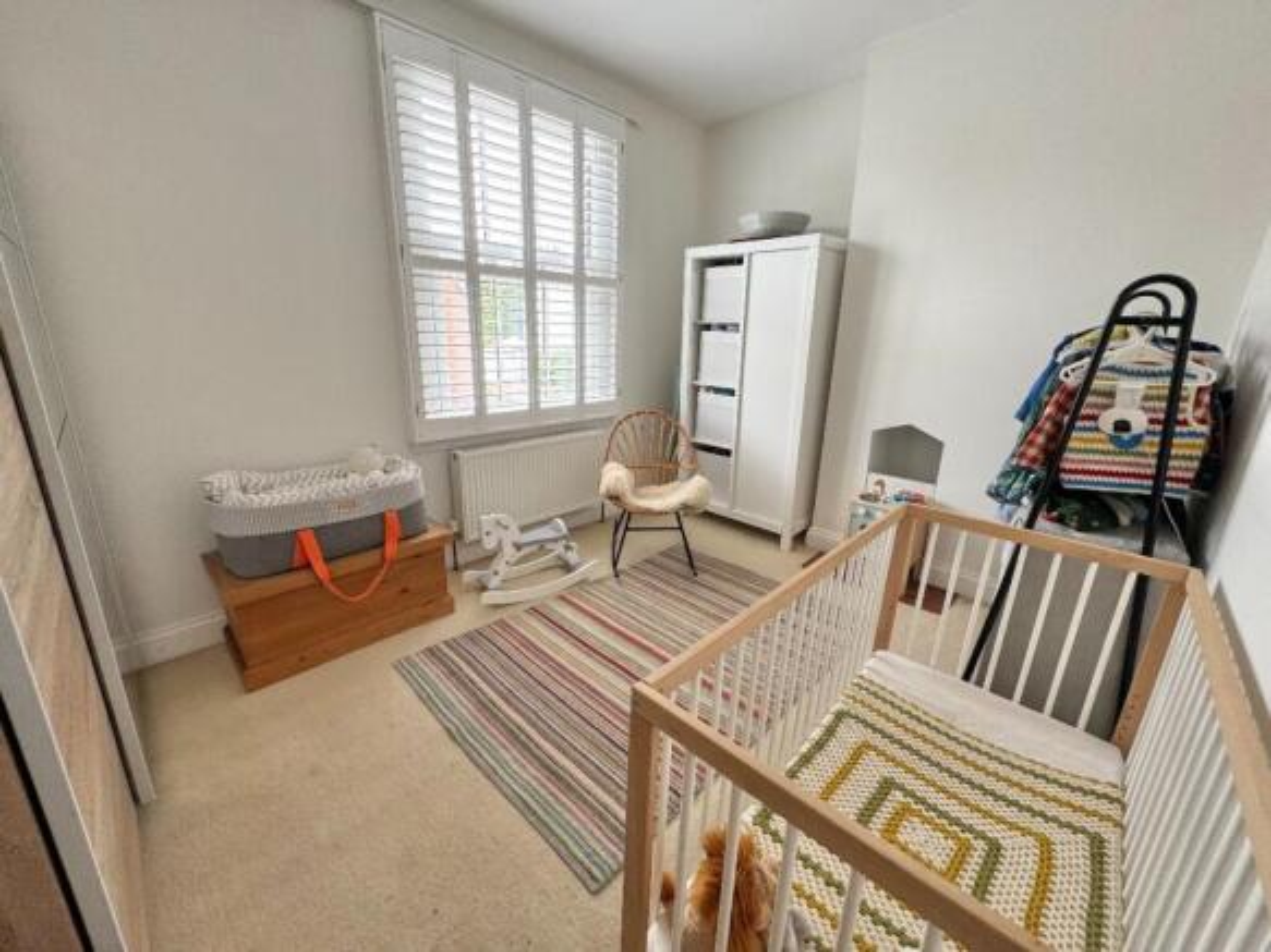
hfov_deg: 102.1
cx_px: 636
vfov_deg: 85.7
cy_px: 476
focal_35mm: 14
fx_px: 514
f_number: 2.2
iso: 100
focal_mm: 2.22
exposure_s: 1/99
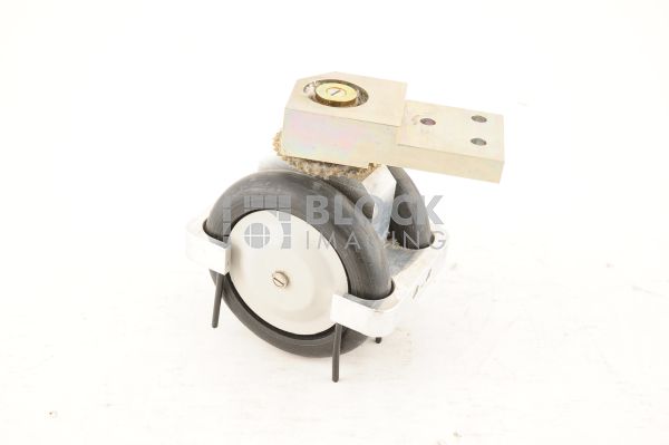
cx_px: 334
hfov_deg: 39.6
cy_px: 222
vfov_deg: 26.9
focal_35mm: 50
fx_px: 928
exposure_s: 1/125
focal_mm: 50
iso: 1600
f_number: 9
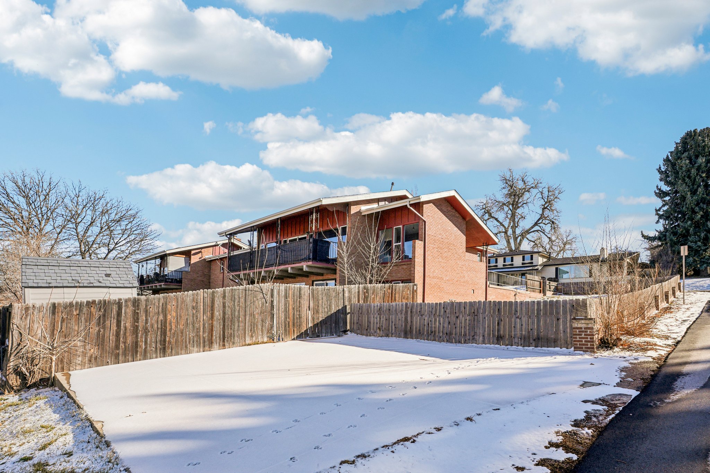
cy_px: 236
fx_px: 325
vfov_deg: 72.0
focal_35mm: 16
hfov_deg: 95.0
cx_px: 355
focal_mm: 11
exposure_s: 1/350
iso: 100
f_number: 8
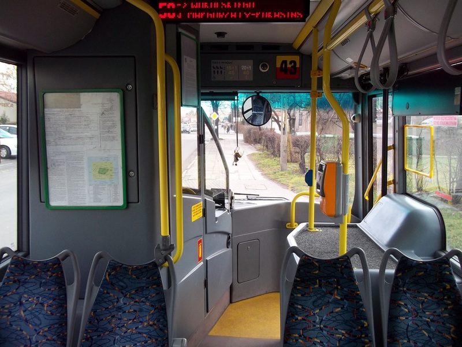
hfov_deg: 56.8
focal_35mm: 32
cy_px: 174
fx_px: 427
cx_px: 231
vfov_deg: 44.2
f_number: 2.9
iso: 115
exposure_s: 1/125
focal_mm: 5.7
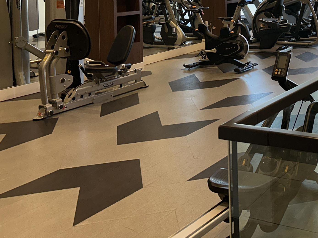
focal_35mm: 53
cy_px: -23
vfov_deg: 25.5
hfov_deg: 34.5
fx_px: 487
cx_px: 275
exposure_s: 1/120
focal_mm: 6.86
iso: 160
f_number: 1.78
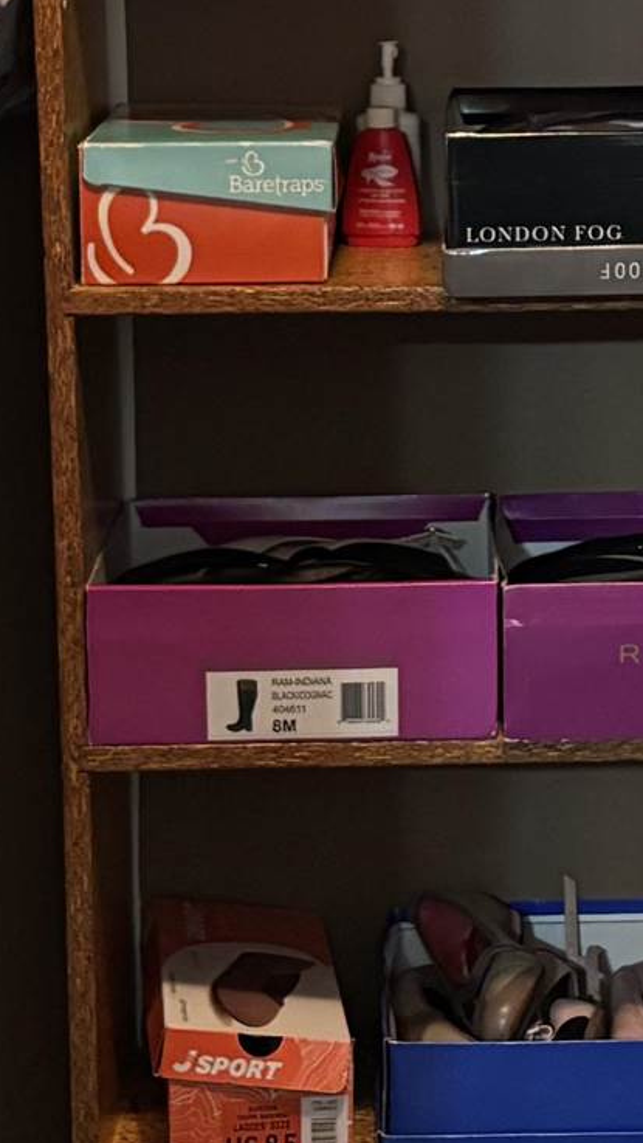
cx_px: 584
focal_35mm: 118
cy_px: 271
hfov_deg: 10.2
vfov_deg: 18.0
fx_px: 3574
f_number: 1.6
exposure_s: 1/40
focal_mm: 5.96
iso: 640
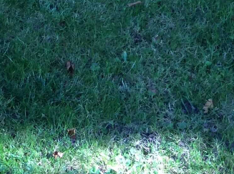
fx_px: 756
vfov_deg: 13.0
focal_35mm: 112
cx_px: -147
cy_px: -10
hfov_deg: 15.7
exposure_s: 1/100
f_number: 2.4
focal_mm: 3.3
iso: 64
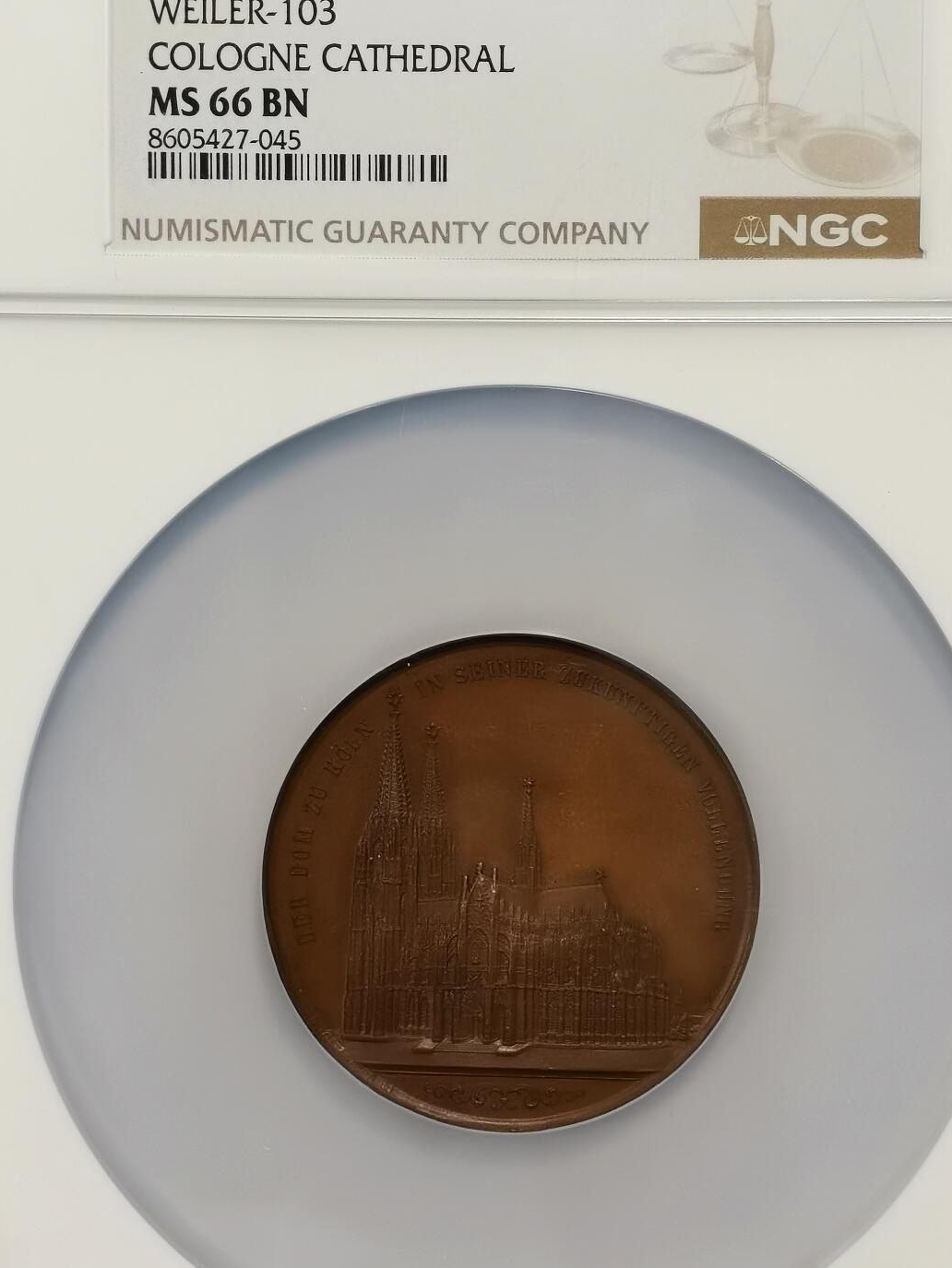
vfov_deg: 18.5
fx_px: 3885
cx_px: 518
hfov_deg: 14.0
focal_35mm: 106
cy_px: 661
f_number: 16
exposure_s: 1/100
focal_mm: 7.48
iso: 250
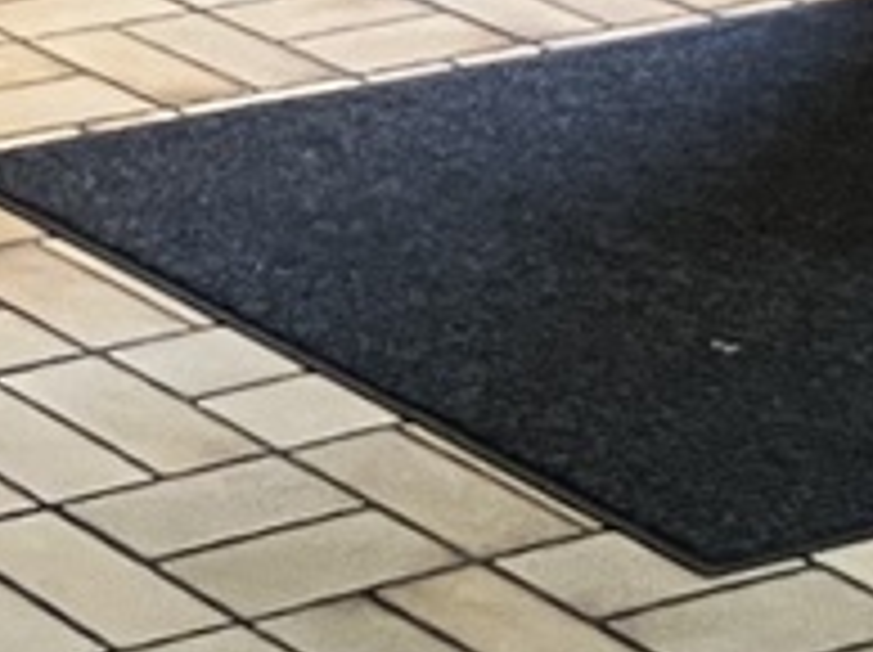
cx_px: -990
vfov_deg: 7.2
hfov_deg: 9.5
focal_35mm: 193
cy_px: -944
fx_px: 4861
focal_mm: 5.1
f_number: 1.6
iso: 500
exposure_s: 1/40
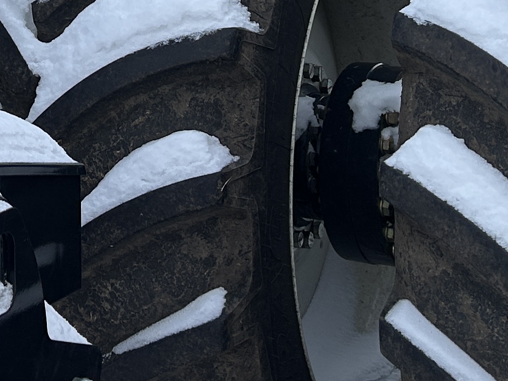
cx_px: -47
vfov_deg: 12.9
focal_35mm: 110
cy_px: -154
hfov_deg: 17.3
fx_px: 1614
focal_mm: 5.7
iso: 50
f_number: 1.5
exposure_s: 1/1808
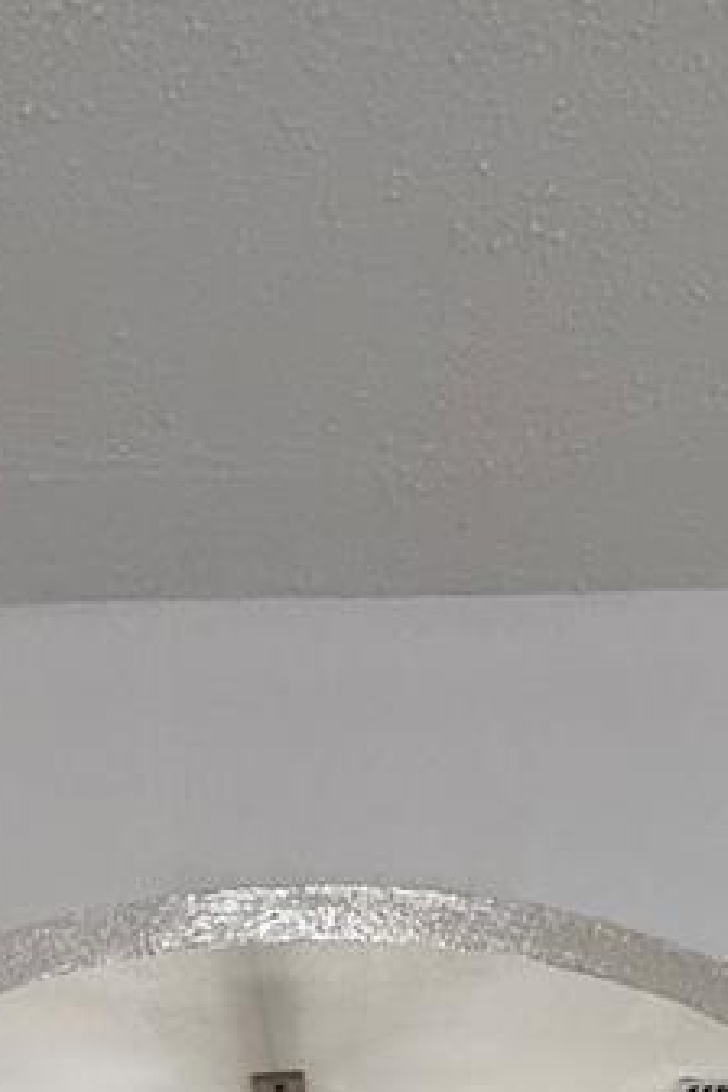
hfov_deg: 26.0
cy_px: 1762
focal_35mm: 52
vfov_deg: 25.2
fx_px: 1577
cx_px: 322
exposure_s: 1/120
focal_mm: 2.22
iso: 200
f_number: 2.2
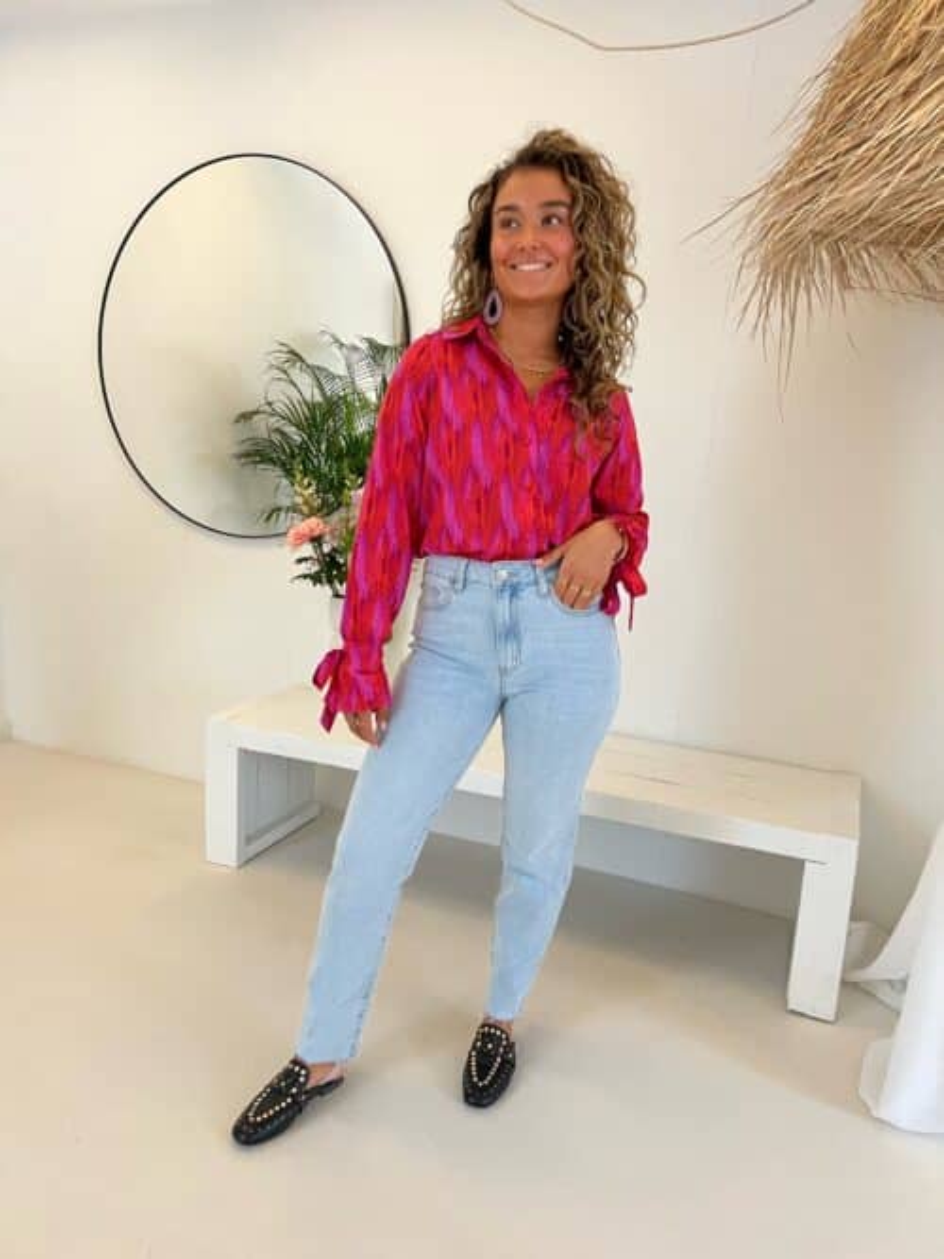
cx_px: 472
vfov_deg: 67.3
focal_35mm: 26
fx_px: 946
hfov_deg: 53.0
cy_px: 630
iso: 200
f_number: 1.5
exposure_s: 1/50
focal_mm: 5.7
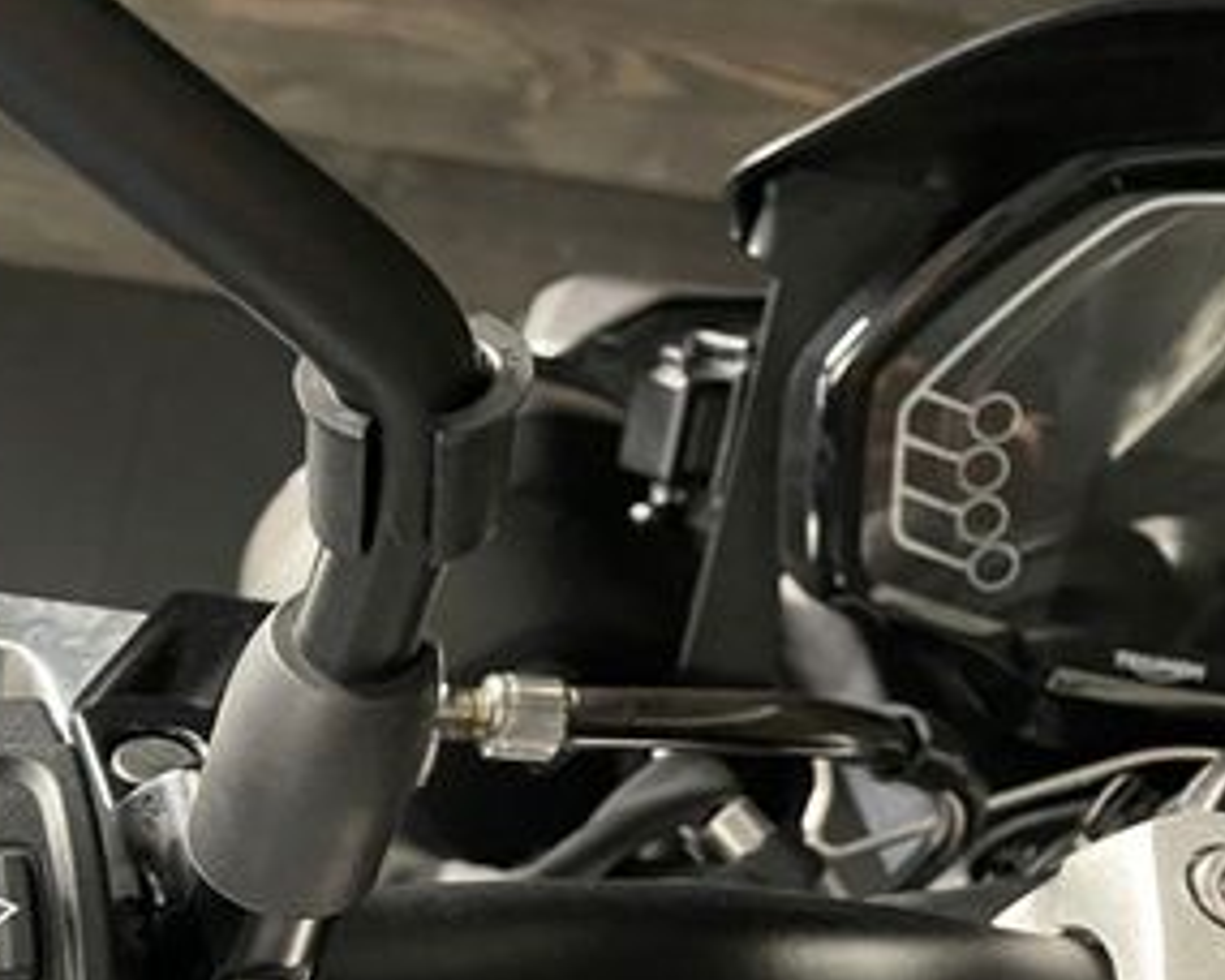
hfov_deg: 29.6
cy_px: 959
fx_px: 2067
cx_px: -133
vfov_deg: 25.5
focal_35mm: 57
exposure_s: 1/33
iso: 500
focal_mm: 4.2
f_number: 1.6
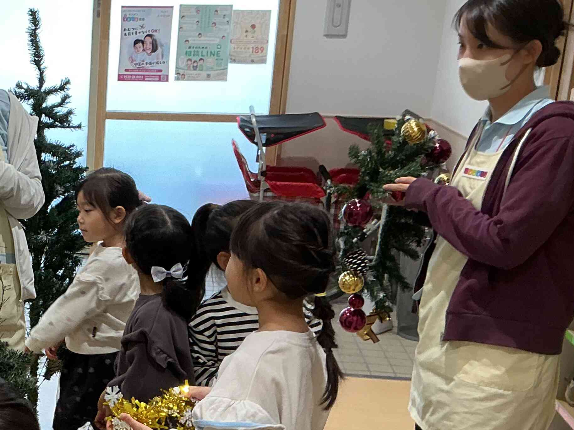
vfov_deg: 22.7
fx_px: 1061
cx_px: -15
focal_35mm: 64
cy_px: 329
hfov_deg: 28.2
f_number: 1.8
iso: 64
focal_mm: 3
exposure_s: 1/60
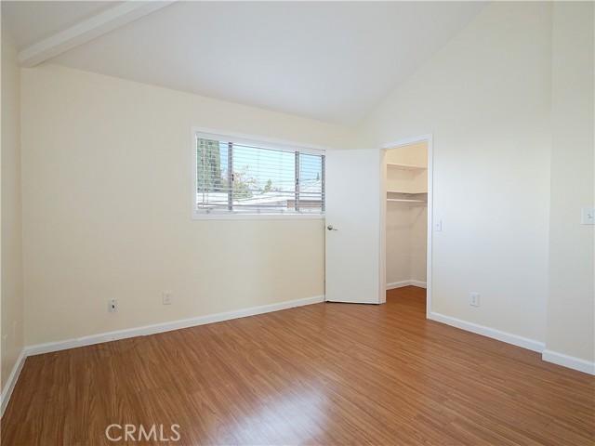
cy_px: 223
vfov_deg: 71.6
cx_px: 298
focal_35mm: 18
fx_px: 309
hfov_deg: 87.8
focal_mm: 9
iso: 800
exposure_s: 1/60
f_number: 8
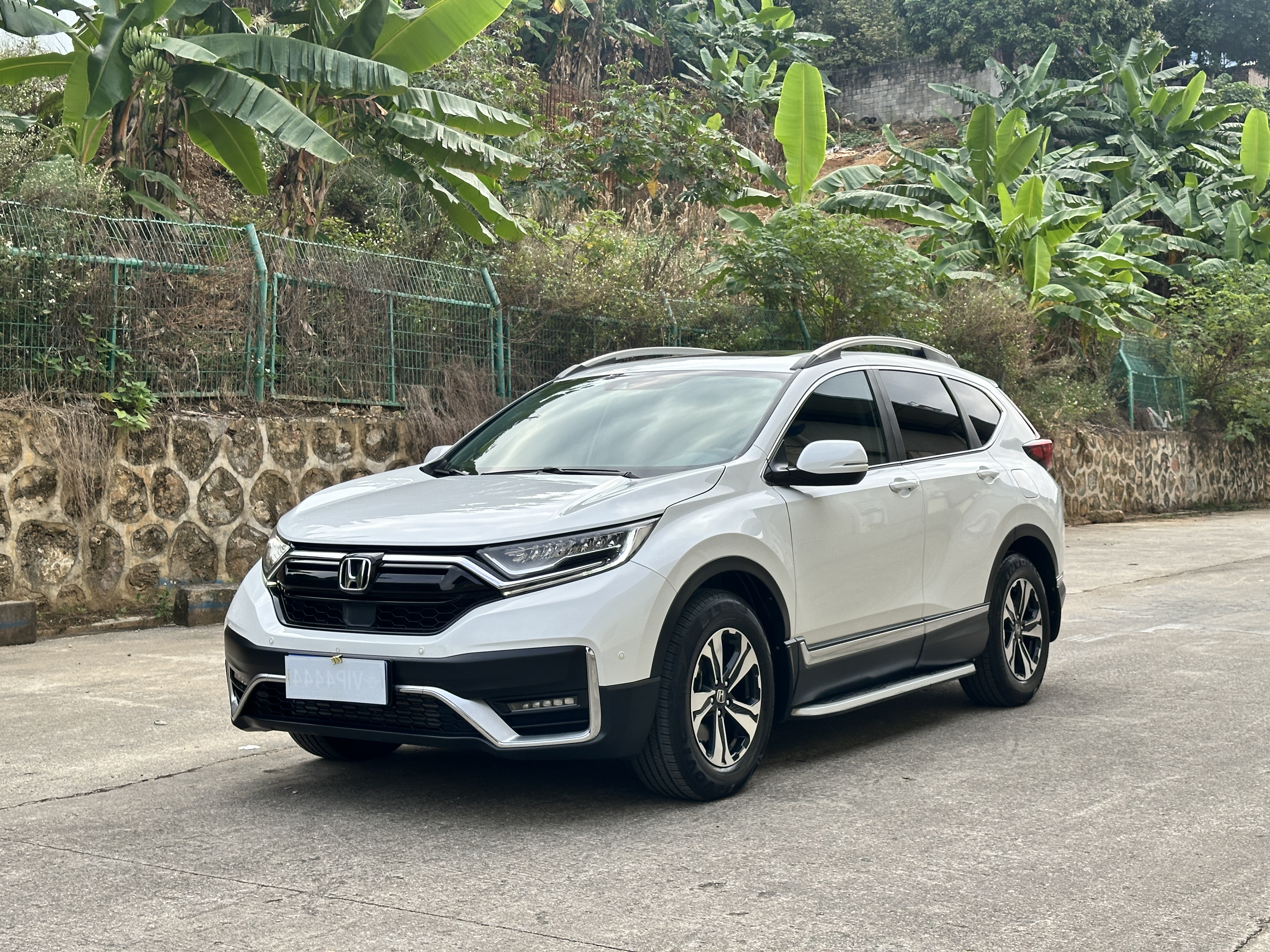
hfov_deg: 39.7
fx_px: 1761
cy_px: 476
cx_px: 635
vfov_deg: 30.3
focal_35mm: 48
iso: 64
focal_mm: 6.86
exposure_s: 1/1339
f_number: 1.78
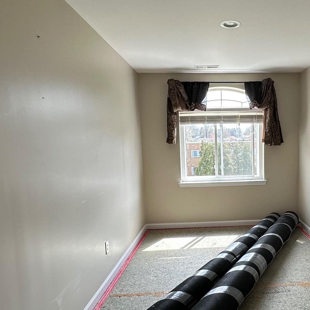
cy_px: 176
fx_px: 304
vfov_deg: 53.9
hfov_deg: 51.7
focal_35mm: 30
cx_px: 233
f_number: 2.2
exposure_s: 1/149
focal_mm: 2.22
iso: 40
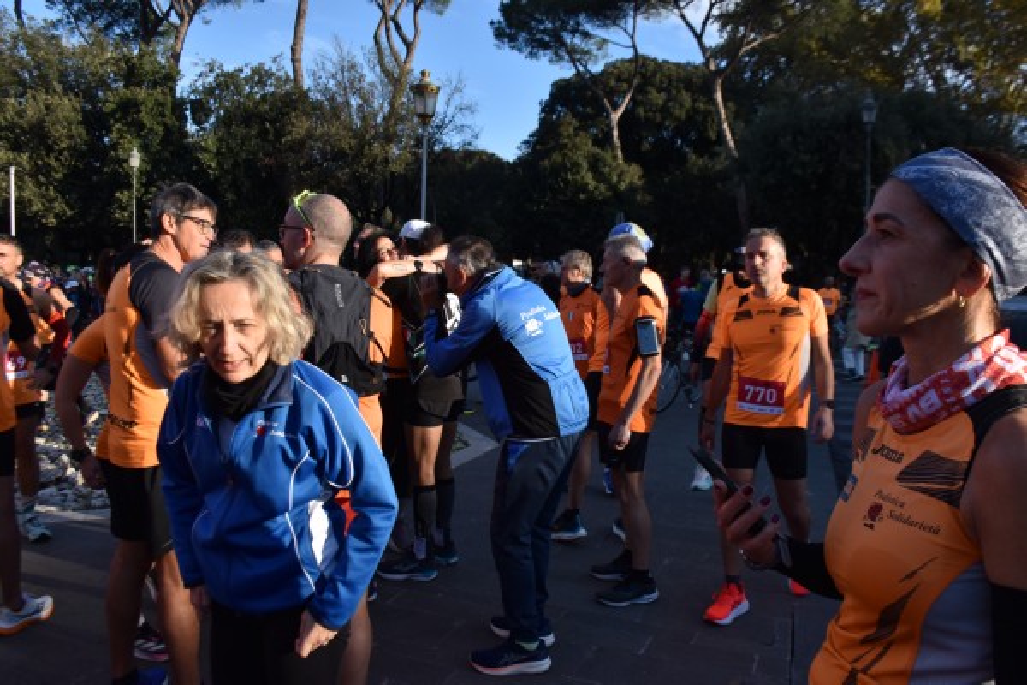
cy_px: 342
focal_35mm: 27
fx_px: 770
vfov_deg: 47.9
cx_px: 514
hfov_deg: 67.4
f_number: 7.1
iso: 320
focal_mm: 18
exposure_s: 1/800
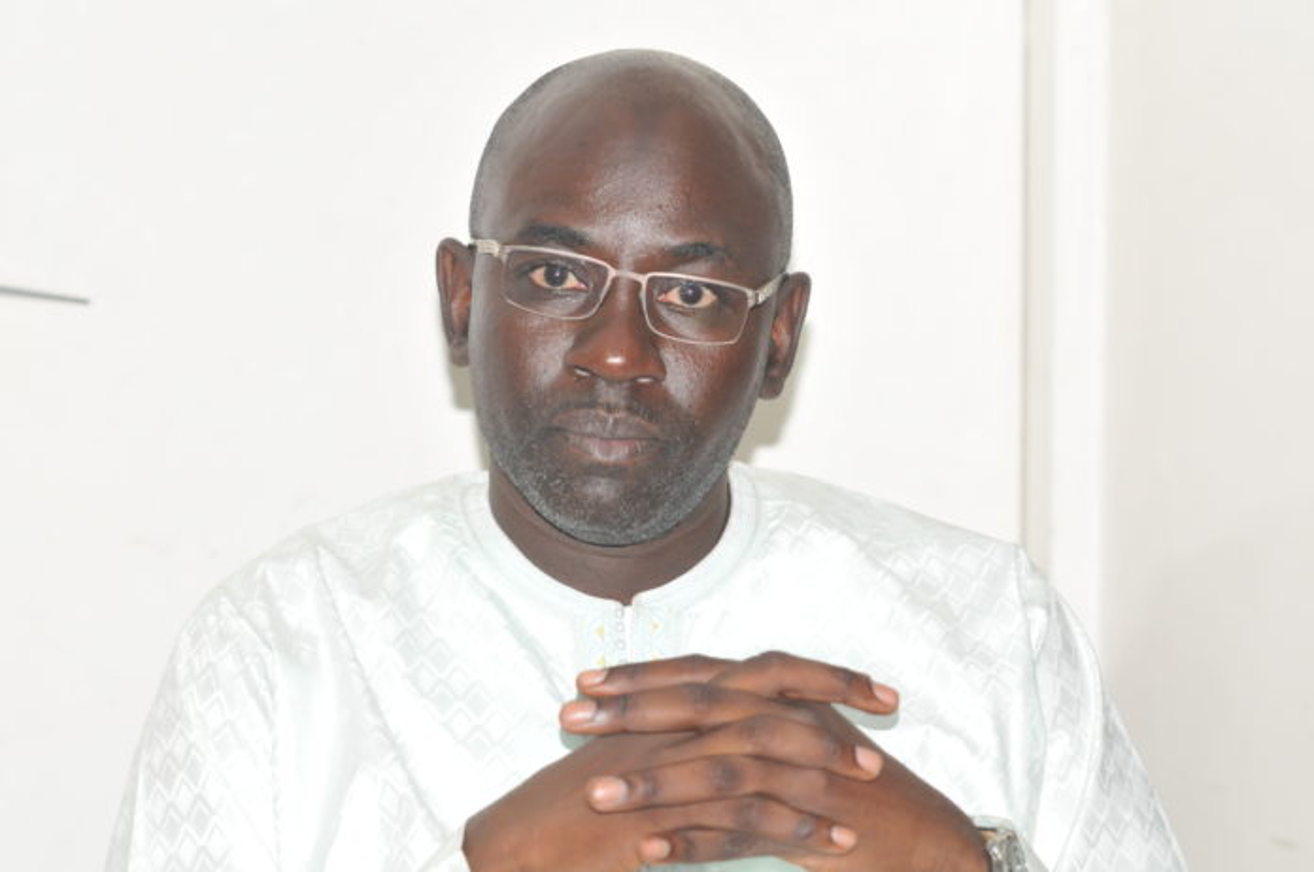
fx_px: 4647
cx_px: 657
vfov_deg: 10.7
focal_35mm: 128
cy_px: 436
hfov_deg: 16.1
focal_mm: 85
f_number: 4.5
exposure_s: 1/60
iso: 800
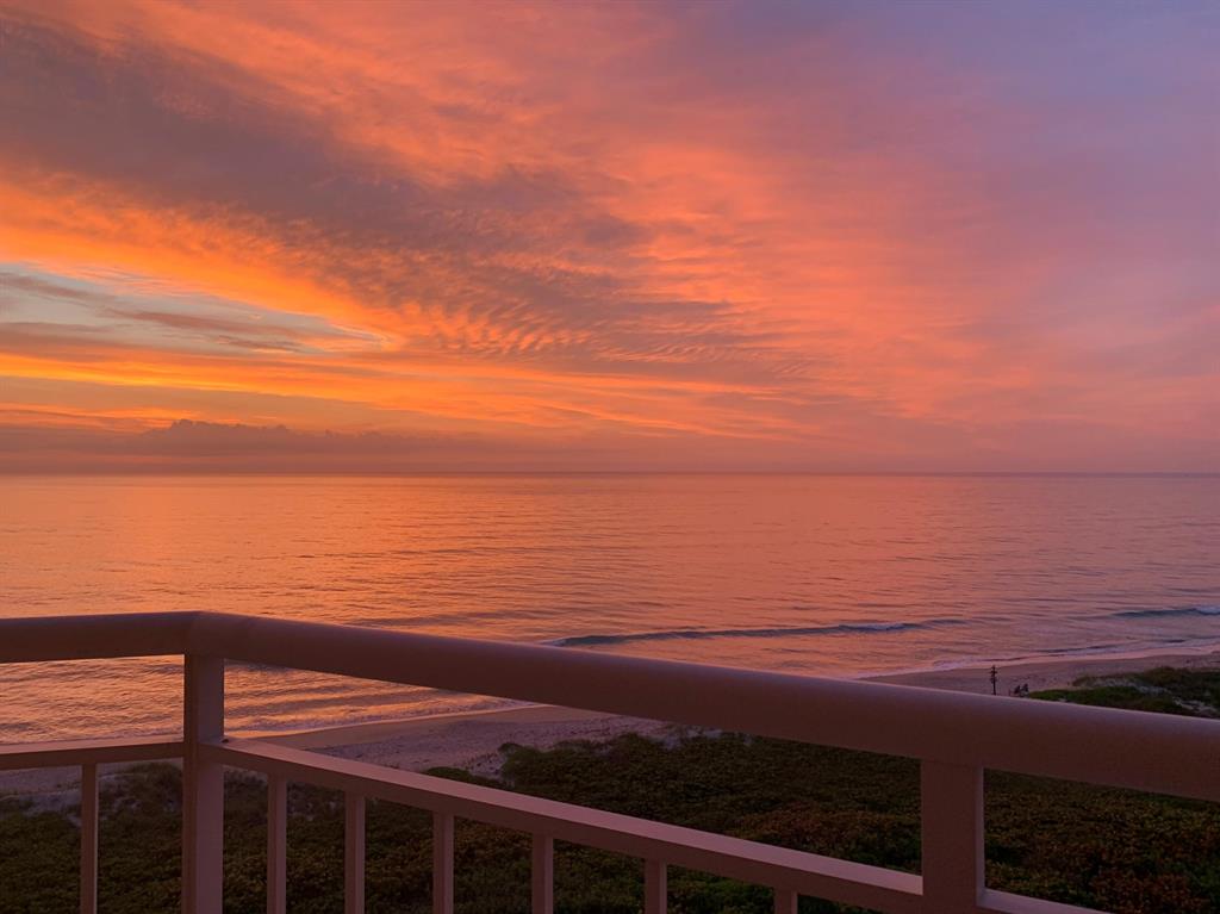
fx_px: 916
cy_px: 457
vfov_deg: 53.0
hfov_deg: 67.3
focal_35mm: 26
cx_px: 610
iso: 100
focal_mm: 4.25
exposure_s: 1/105
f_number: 1.8
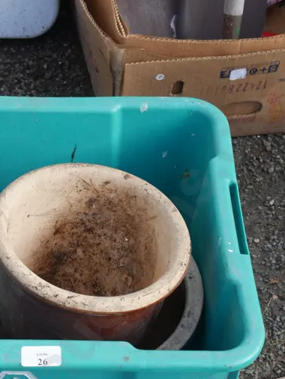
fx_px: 888
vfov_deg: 23.5
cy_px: 336
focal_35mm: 81
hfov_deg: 18.2
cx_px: 85
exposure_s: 1/160
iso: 200
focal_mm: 20
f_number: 6.3
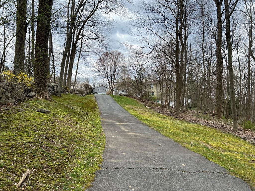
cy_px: 96
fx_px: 192
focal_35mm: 26
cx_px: 128
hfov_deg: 67.3
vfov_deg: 53.1
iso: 50
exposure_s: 1/1838
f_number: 1.5
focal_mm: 5.7
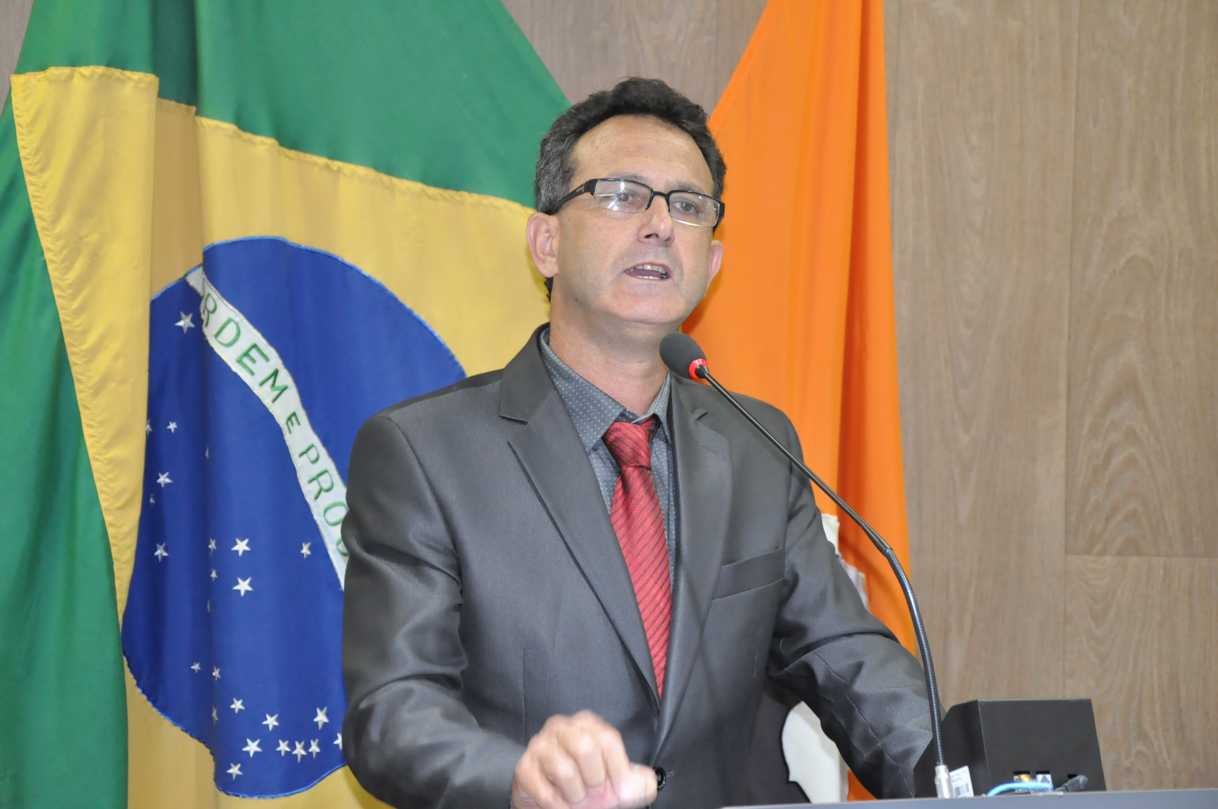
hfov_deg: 20.6
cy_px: 404
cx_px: 609
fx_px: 3345
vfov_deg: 13.8
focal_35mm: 99
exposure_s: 1/60
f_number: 5.3
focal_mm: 66
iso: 2000
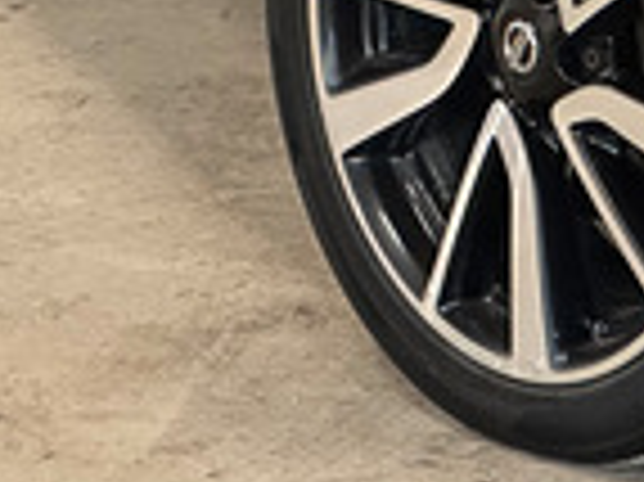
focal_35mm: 324
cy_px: -347
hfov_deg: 6.1
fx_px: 6023
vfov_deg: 4.5
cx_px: 937
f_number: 2.8
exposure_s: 1/50
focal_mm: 9
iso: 640
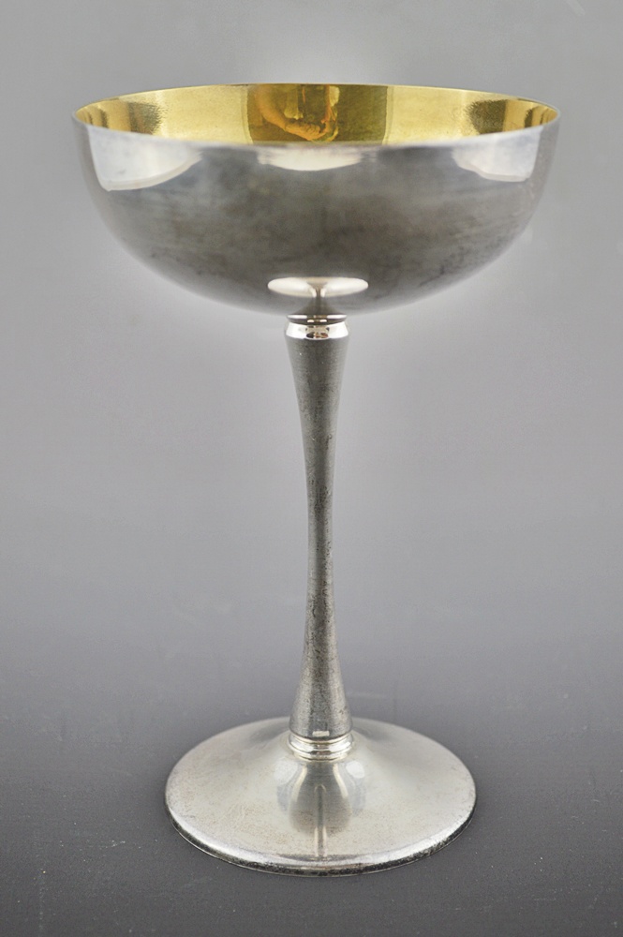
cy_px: 468
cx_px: 312
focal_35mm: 69
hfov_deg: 19.7
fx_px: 1794
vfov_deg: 29.3
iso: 400
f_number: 5.3
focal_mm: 46
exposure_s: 1/25
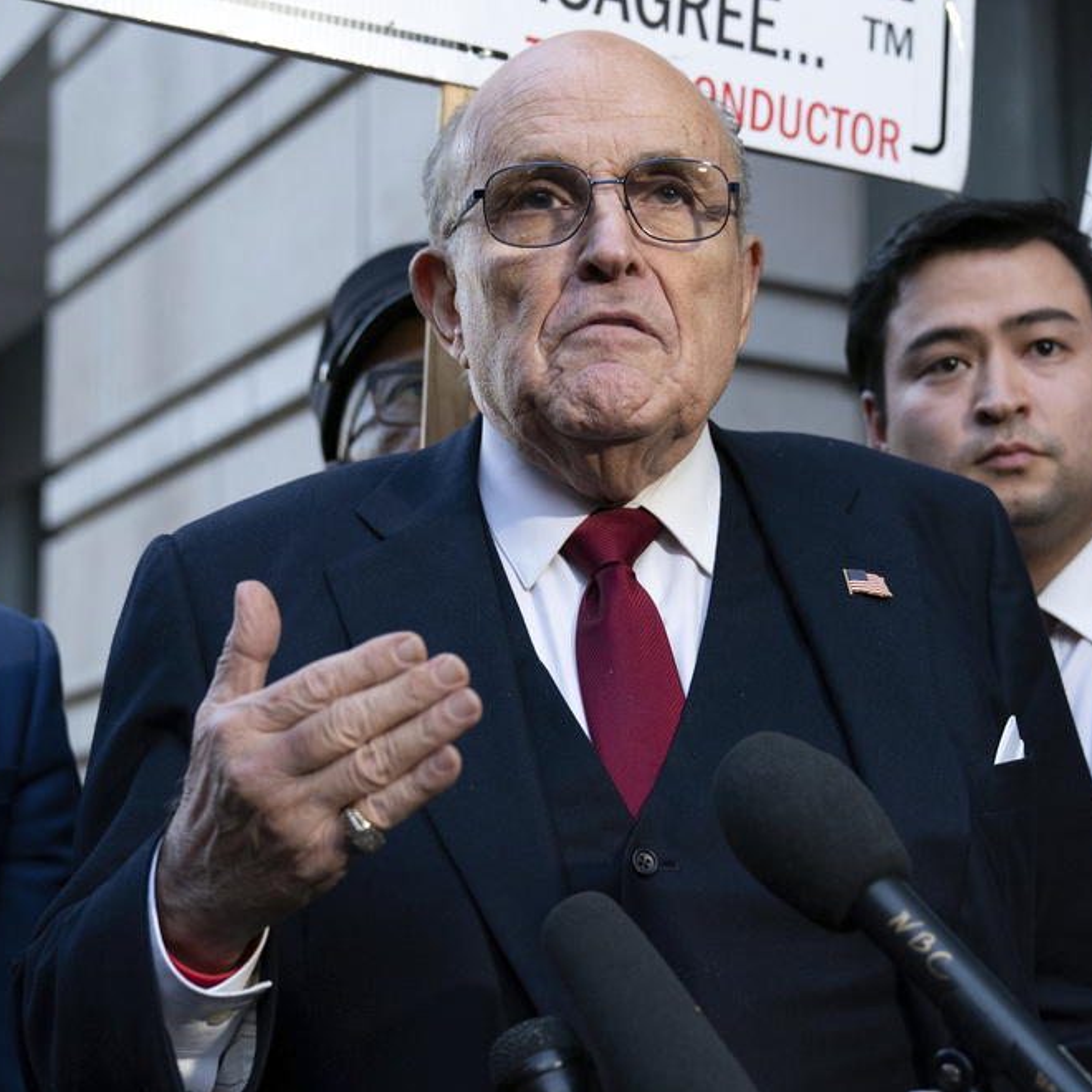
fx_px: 2070
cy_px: 563
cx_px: 640
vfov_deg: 29.6
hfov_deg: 29.5
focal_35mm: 58
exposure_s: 1/320
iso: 1600
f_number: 3.2
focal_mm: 44
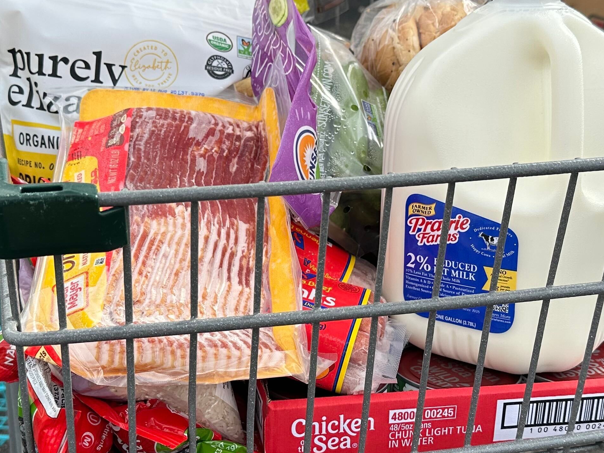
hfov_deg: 37.5
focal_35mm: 51
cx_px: 295
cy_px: 255
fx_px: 890
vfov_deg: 28.5
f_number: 1.78
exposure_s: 1/1812
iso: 80
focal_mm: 6.86
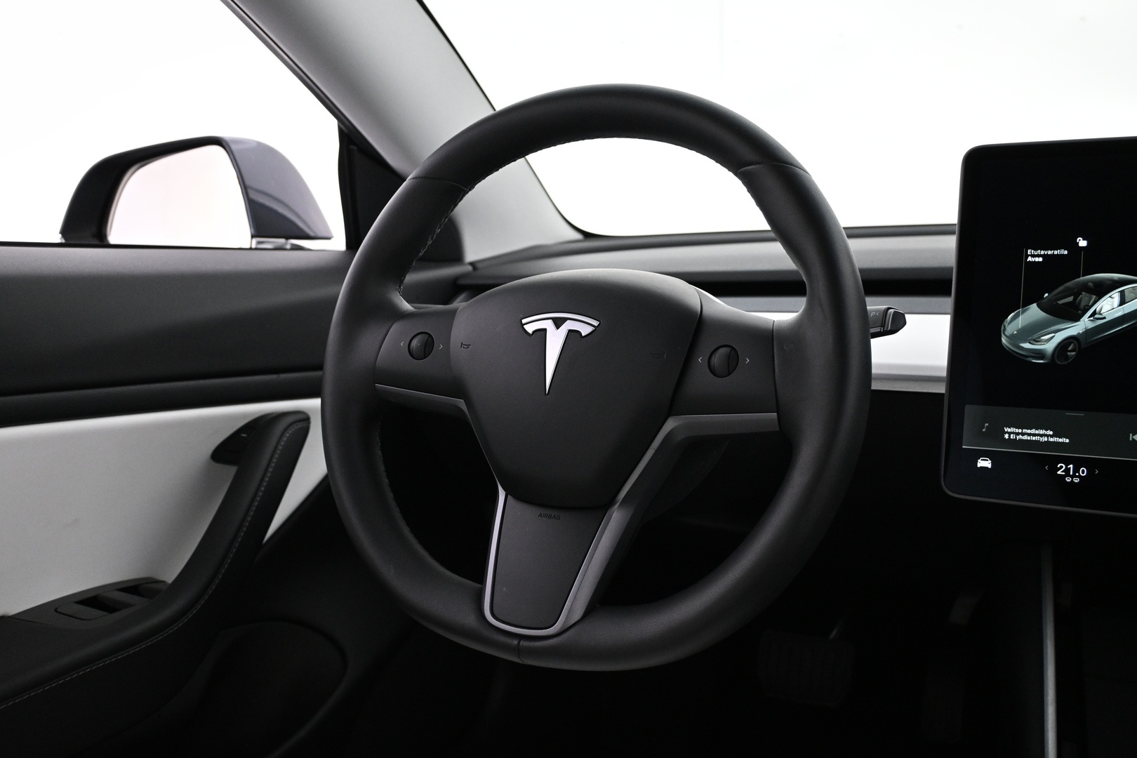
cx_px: 568
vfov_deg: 40.0
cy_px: 379
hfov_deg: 57.2
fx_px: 1042
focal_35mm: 33
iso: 1600
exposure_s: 1/40
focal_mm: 22
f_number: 4
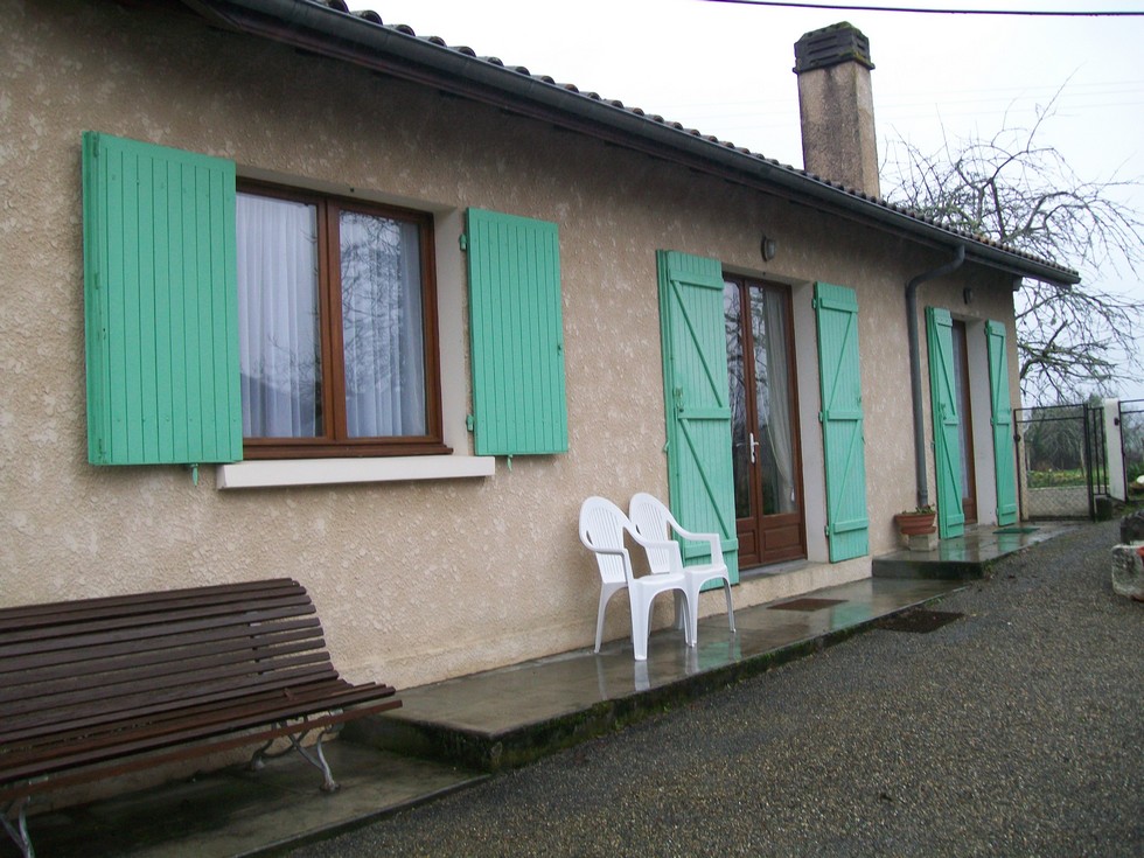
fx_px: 1124
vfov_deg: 41.8
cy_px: 429
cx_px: 572
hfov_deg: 54.0
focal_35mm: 34
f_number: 2.7
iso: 64
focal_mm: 6.1
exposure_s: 1/125
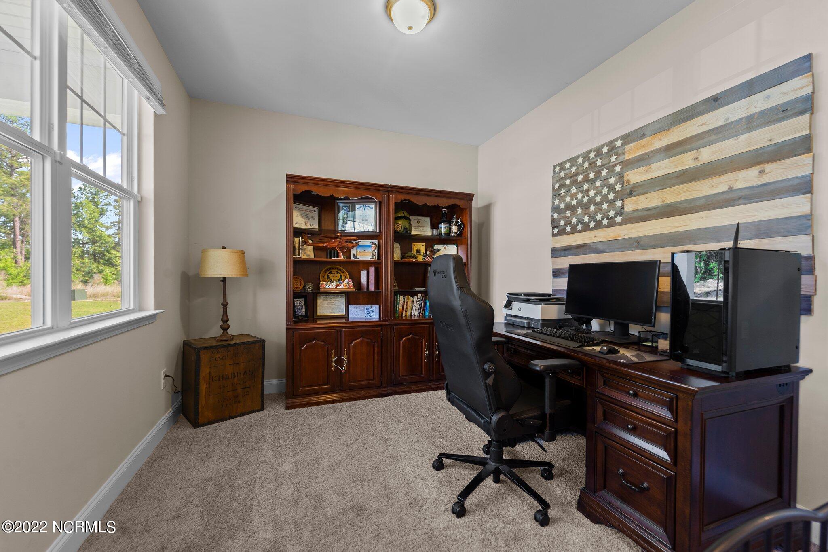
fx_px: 322
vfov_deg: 81.2
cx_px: 414
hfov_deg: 104.3
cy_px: 276
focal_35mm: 14
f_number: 8
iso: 250
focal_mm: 14
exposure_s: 1/2
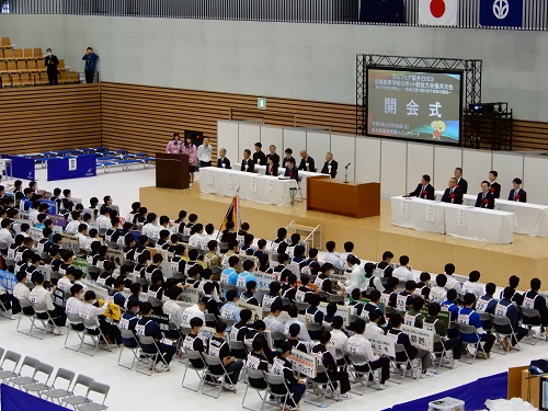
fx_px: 1346
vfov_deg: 17.4
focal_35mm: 85
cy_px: 206
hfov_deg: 23.0
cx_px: 274
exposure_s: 1/160
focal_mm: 15.2
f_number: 5
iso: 1100
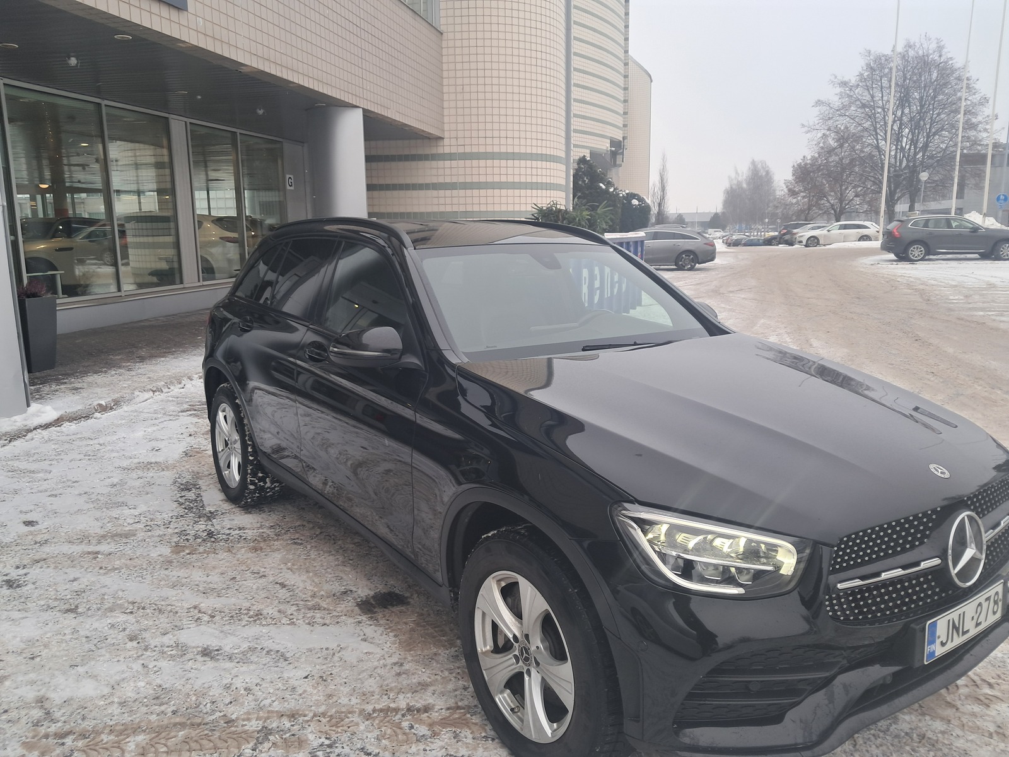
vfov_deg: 51.4
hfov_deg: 65.3
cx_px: 504
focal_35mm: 27
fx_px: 787
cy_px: 378
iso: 50
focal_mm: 4
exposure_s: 1/60
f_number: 1.8
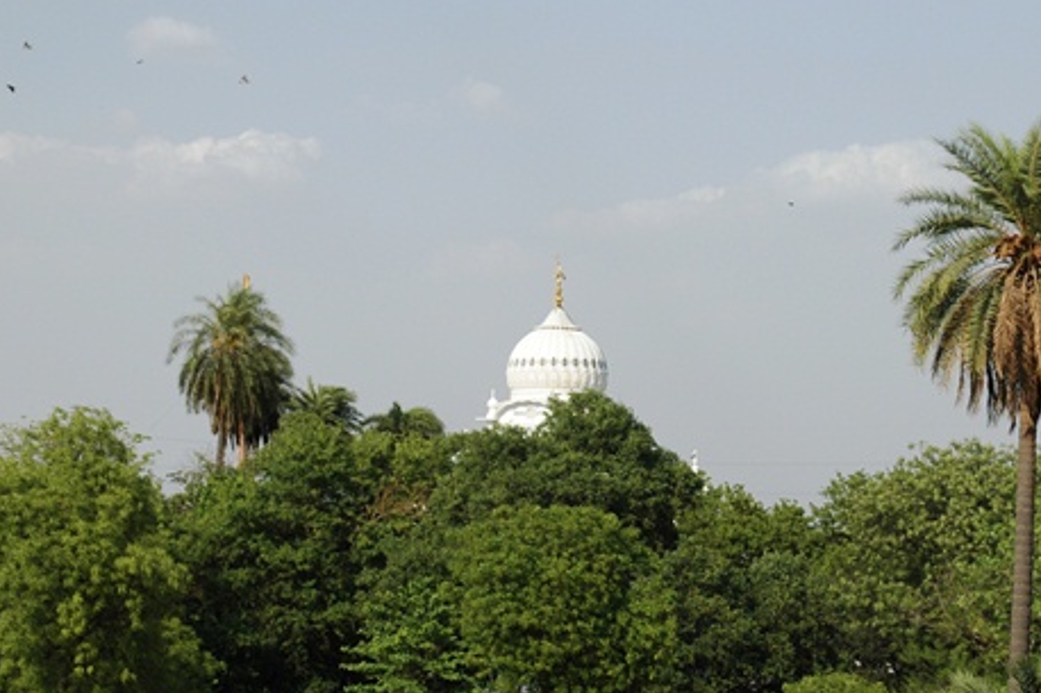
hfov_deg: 18.7
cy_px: 300
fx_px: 3151
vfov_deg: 12.6
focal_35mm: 109
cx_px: 675
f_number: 10
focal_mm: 52
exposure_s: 1/400
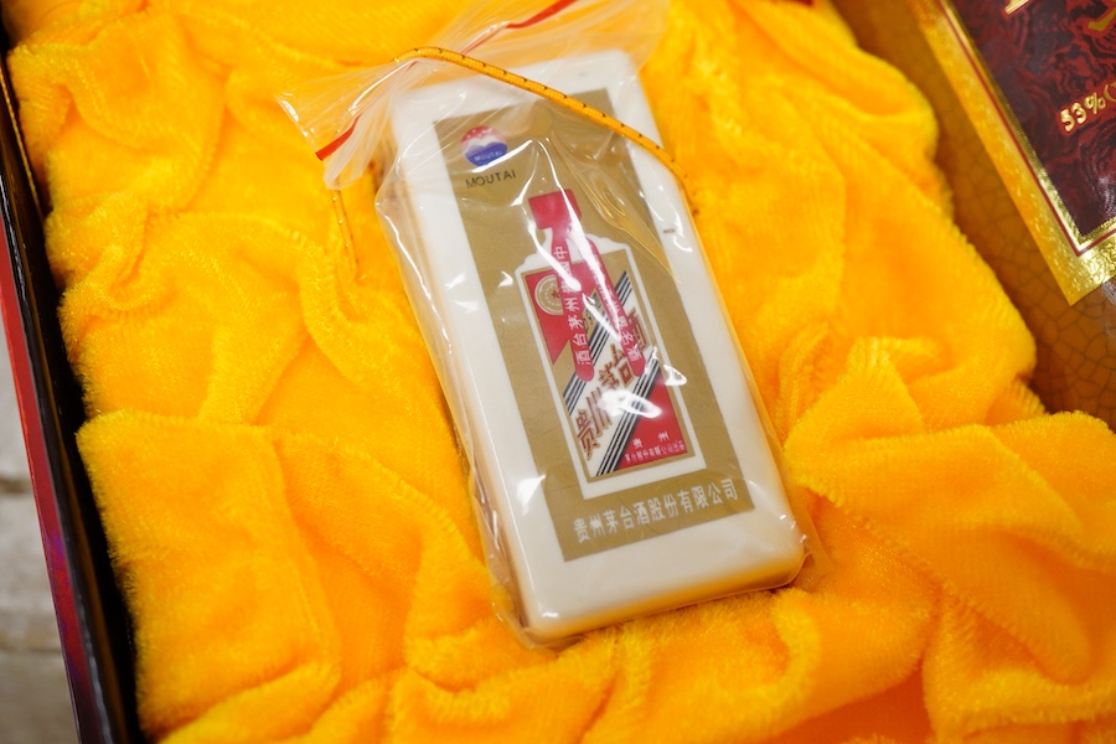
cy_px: 372
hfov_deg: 43.6
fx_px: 1395
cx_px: 558
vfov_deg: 29.9
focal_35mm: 45
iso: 1250
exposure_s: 1/125
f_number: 7.1
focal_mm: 30
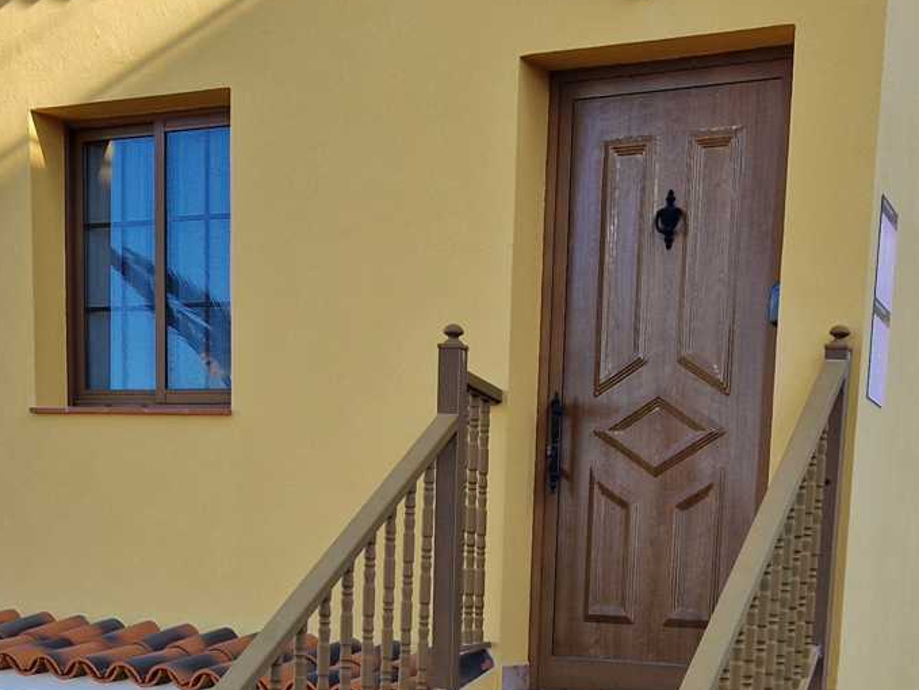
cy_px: 850
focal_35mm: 65
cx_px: 578
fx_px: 1727
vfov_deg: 20.9
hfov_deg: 29.7
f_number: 1.8
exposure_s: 1/378
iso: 50
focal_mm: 5.4
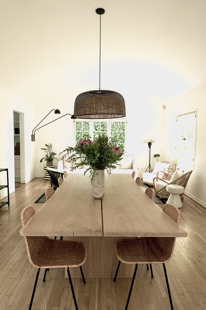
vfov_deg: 73.7
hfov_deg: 53.1
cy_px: 155
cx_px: 103
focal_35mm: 24
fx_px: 206
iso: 250
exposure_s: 1/60
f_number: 2.8
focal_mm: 9
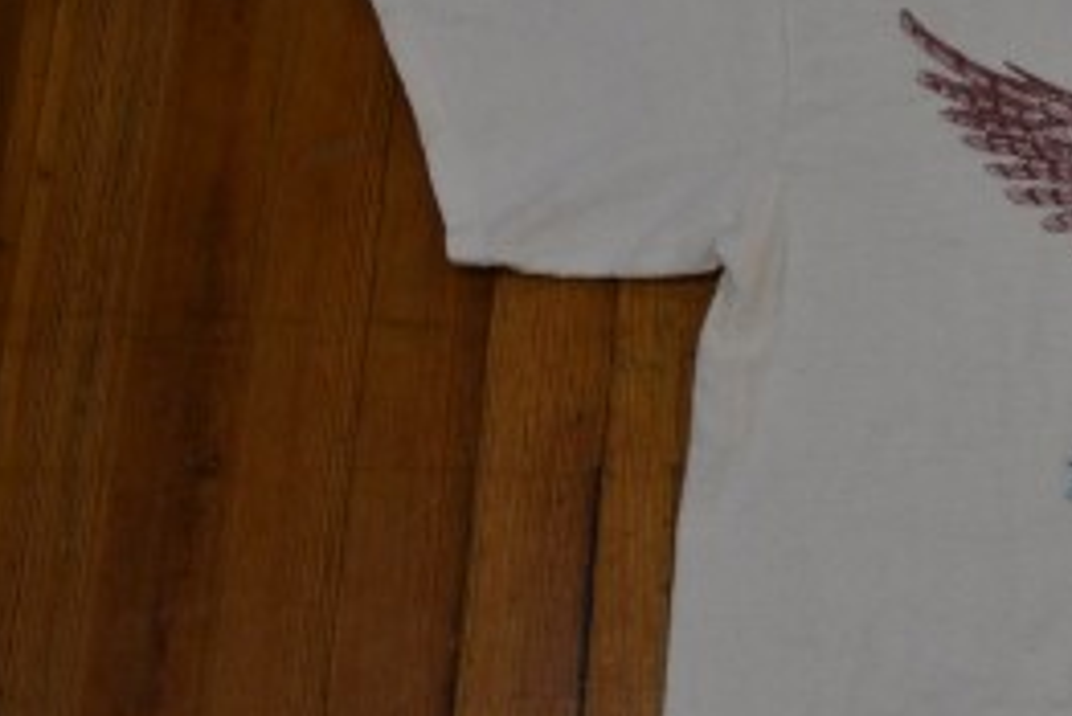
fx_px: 3165
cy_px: 456
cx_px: 1297
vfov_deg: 12.9
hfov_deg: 18.2
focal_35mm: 106
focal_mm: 29
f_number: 4.5
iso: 1250
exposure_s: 1/60
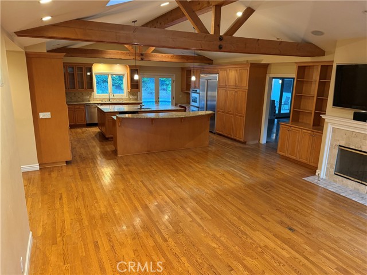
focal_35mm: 24
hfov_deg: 71.6
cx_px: 184
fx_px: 254
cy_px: 138
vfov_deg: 56.8
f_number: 1.78
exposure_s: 1/60
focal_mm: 6.76
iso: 500
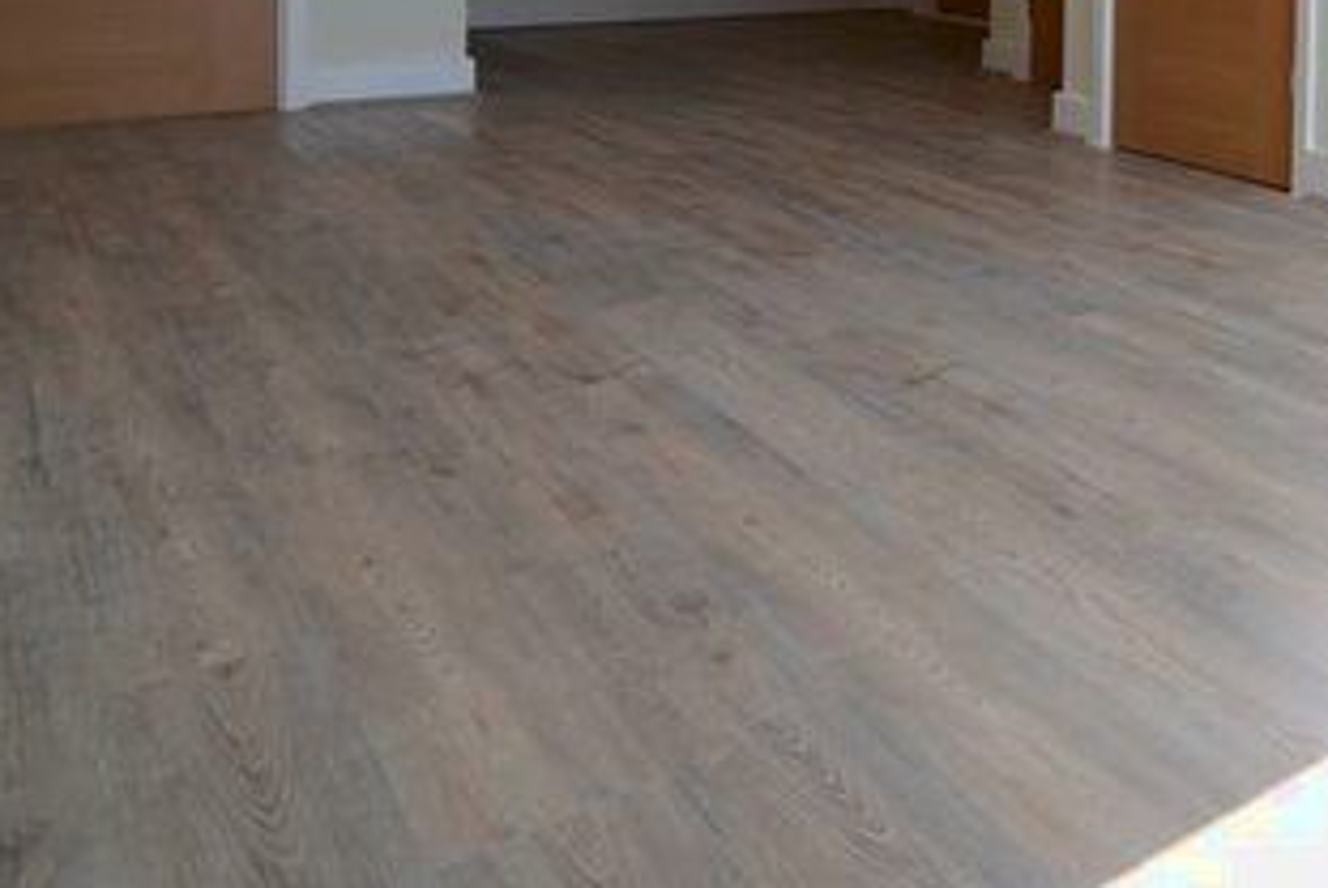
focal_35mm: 37
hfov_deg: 42.9
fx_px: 1371
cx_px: 1384
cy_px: -88
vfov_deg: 31.8
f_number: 4.5
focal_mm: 11
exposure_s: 1/80
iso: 100
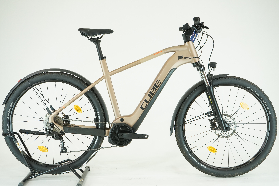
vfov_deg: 27.0
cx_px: 141
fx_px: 387
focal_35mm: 50
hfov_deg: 39.6
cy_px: 92
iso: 1600
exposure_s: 1/200
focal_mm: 49
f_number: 5.6
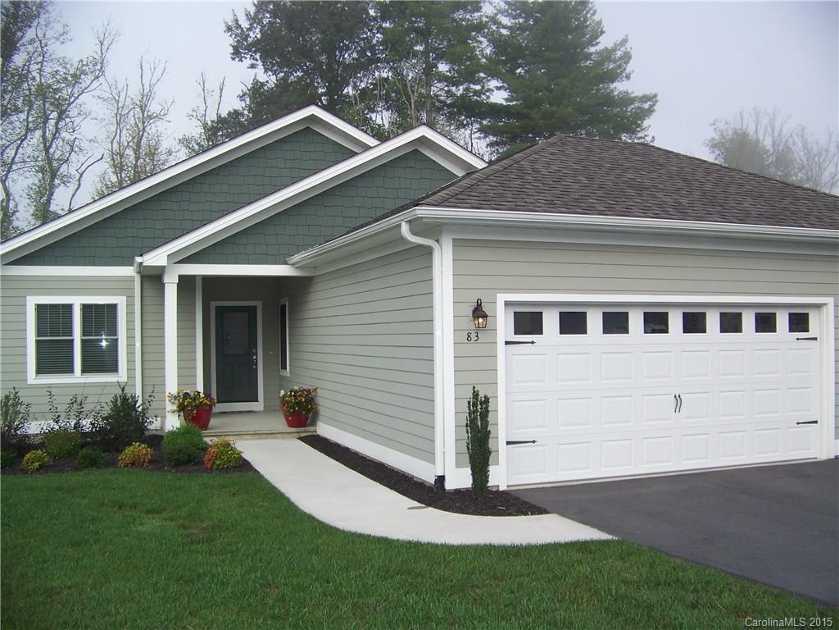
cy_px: 315
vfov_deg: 39.7
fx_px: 873
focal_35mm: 36
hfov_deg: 51.4
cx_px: 420
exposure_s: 1/500
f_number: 2.8
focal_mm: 5.85
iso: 64
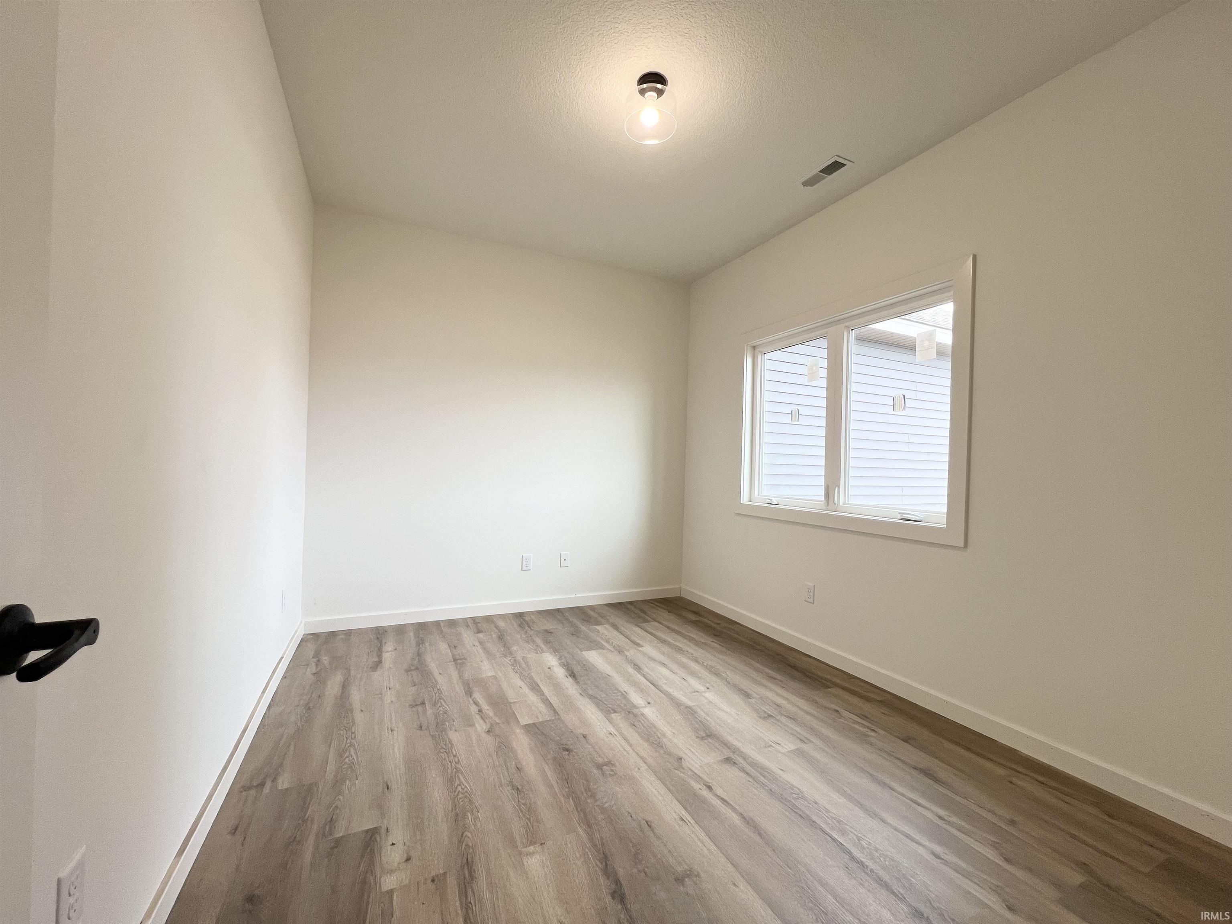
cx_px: 616
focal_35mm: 13
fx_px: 463
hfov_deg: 106.2
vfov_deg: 89.9
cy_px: 462
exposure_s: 1/120
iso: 64
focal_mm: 1.57
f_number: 1.8
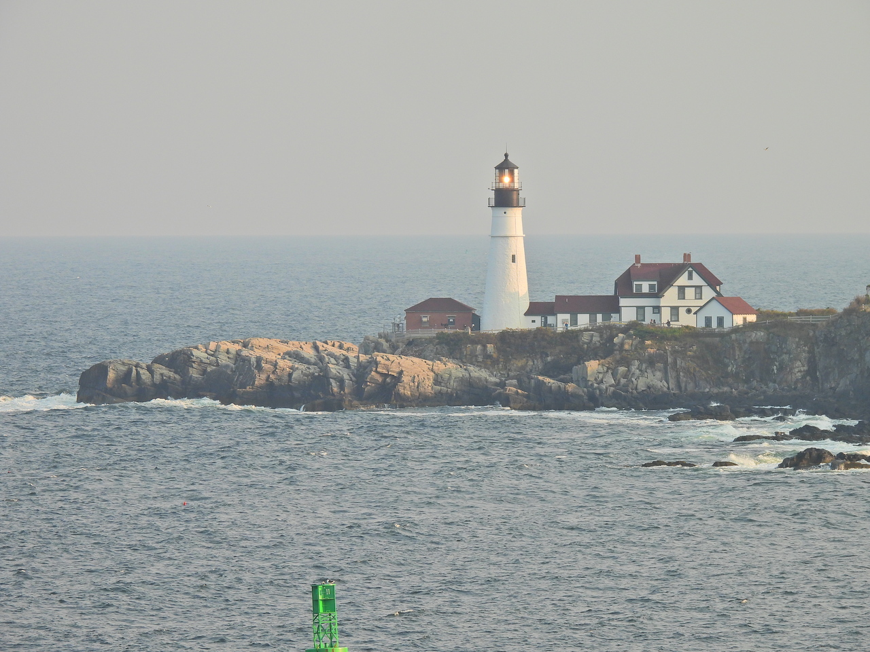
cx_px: 435
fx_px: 8797
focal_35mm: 350
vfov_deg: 4.2
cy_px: 326
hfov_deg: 5.7
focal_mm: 62.5
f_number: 5
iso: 100
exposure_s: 1/250
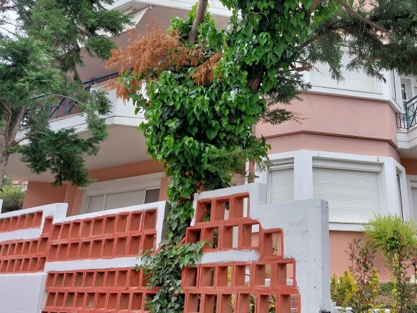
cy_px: 102
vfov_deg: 38.2
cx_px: 291
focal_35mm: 37
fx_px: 445
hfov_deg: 48.9
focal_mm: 5.23
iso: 25
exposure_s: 1/175
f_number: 1.8
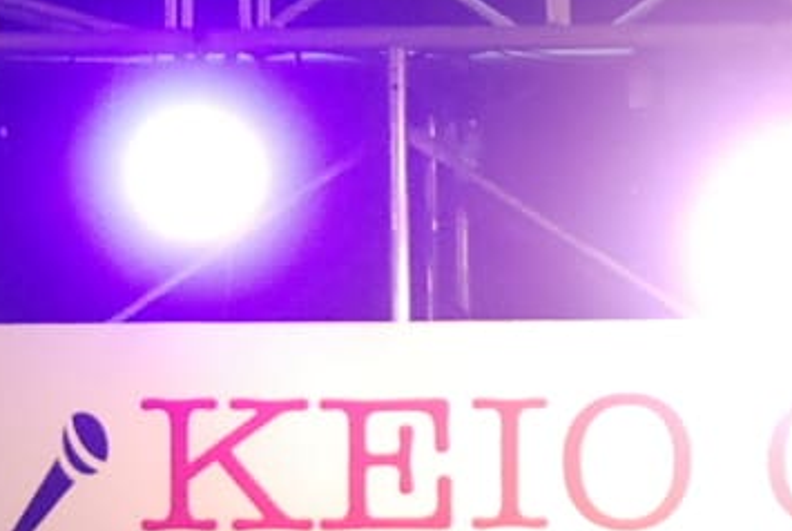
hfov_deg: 3.3
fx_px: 13524
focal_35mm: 614
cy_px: 587
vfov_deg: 2.2
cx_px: 986
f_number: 5.3
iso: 1600
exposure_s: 1/200
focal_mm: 75
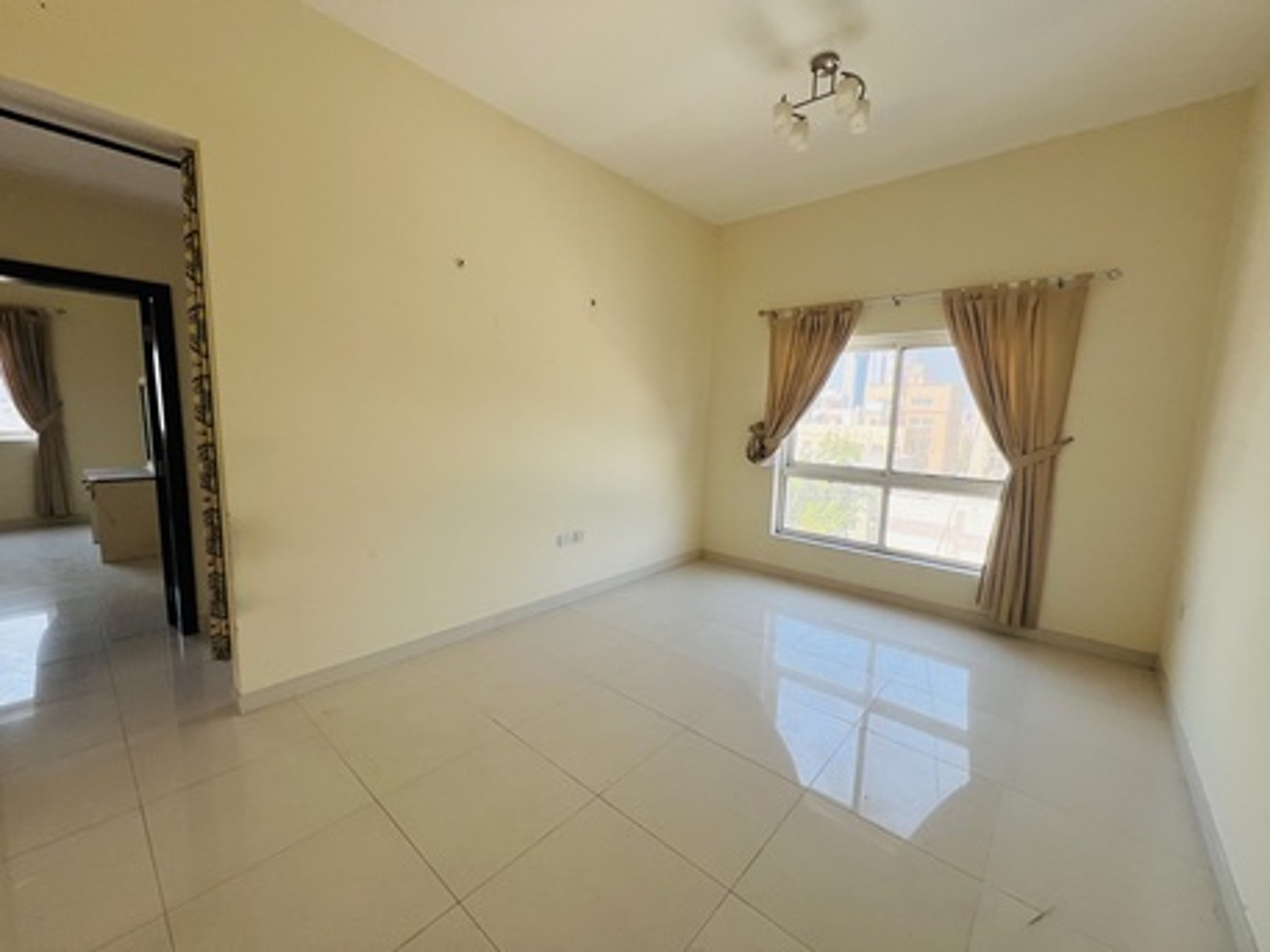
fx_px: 477
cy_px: 476
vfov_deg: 89.9
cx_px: 635
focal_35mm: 13
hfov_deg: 106.2
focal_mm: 1.57
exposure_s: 1/99
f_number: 1.8
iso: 80
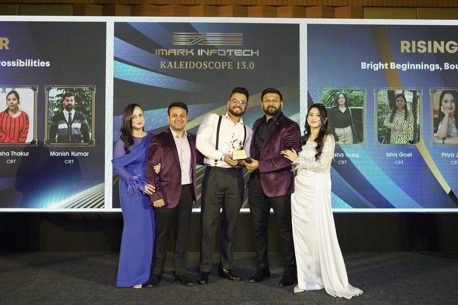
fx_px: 458
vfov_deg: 36.9
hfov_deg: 53.1
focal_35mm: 36
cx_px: 225
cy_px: 152
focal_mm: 35
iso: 1000
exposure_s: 1/125
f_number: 4.5
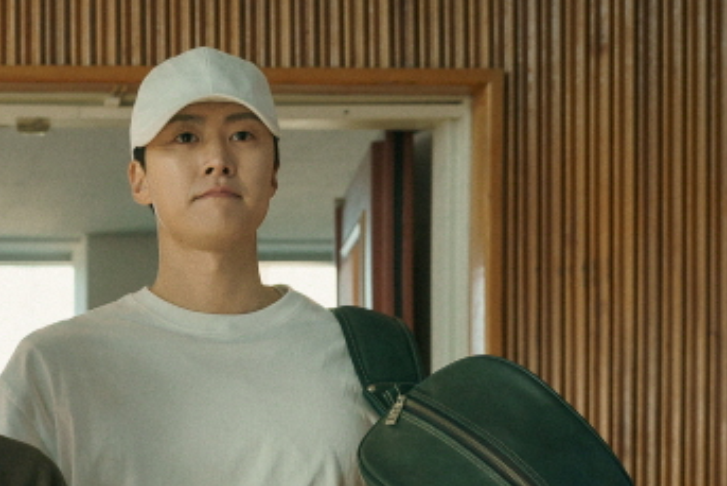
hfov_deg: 19.0
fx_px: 2121
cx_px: 45
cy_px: 619
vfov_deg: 12.7
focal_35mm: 105
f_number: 4
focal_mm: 36
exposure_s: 1/500
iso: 500
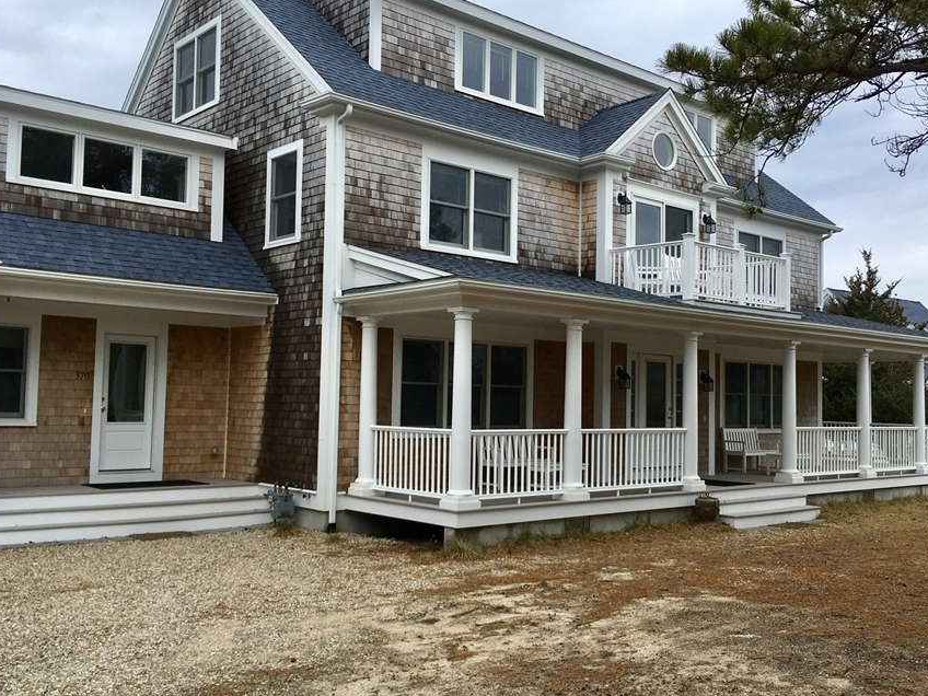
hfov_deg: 52.4
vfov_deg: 40.7
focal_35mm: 35
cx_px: 530
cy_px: 348
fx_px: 938
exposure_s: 1/793
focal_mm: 4.15
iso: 25
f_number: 2.2
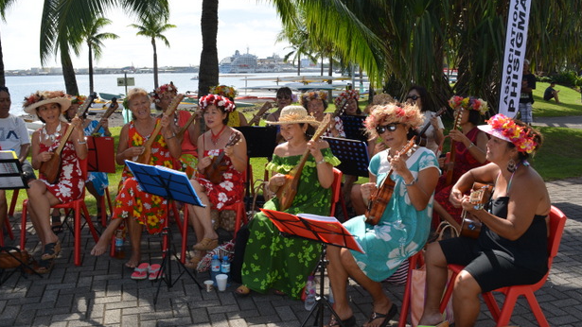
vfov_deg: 32.8
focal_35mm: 36
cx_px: 288
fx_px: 556
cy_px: 189
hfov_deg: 55.3
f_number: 8
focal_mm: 22
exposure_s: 1/200
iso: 100
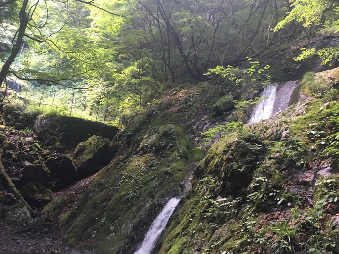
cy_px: 128
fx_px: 343
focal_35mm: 35
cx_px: 198
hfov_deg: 52.4
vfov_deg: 40.7
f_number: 2.2
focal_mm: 4.15
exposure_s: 1/30
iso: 125
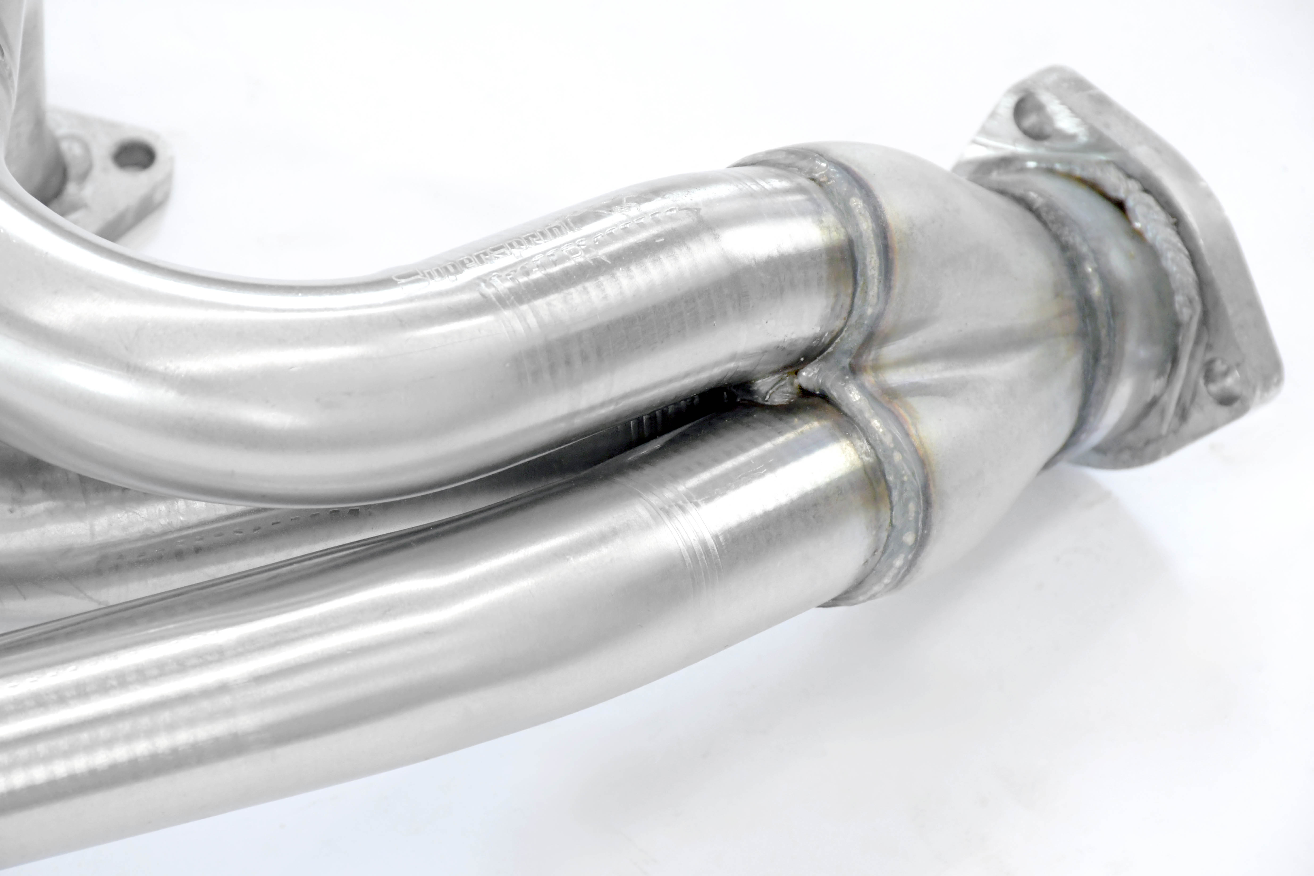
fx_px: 7664
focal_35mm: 210
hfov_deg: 9.8
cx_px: 657
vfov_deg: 6.5
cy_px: 438
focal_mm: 140
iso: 2500
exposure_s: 1/160
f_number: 10
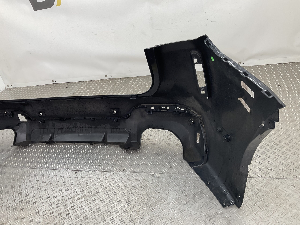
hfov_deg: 61.7
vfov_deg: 48.2
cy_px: 112
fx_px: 251
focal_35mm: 29
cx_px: 150
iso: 25
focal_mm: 3
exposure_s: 1/100
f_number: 1.8
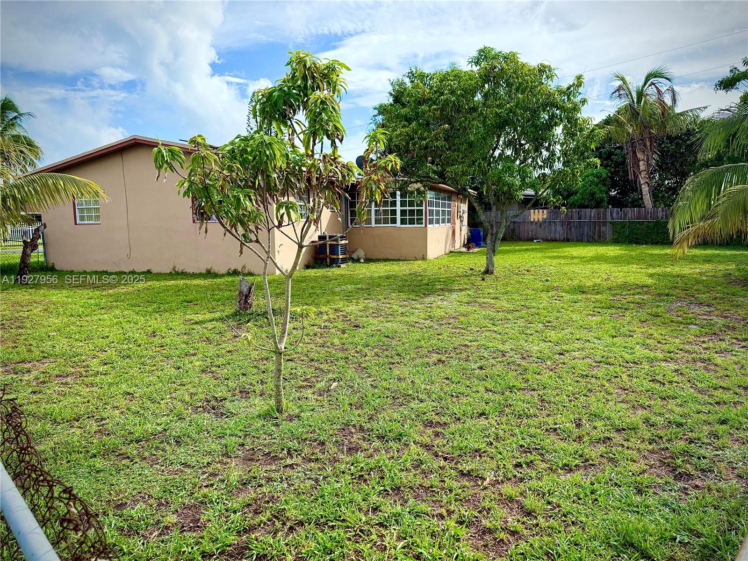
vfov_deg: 56.8
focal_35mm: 24
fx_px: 519
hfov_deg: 71.6
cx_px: 374
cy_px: 280
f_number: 1.78
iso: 100
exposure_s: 1/3021
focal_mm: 6.76
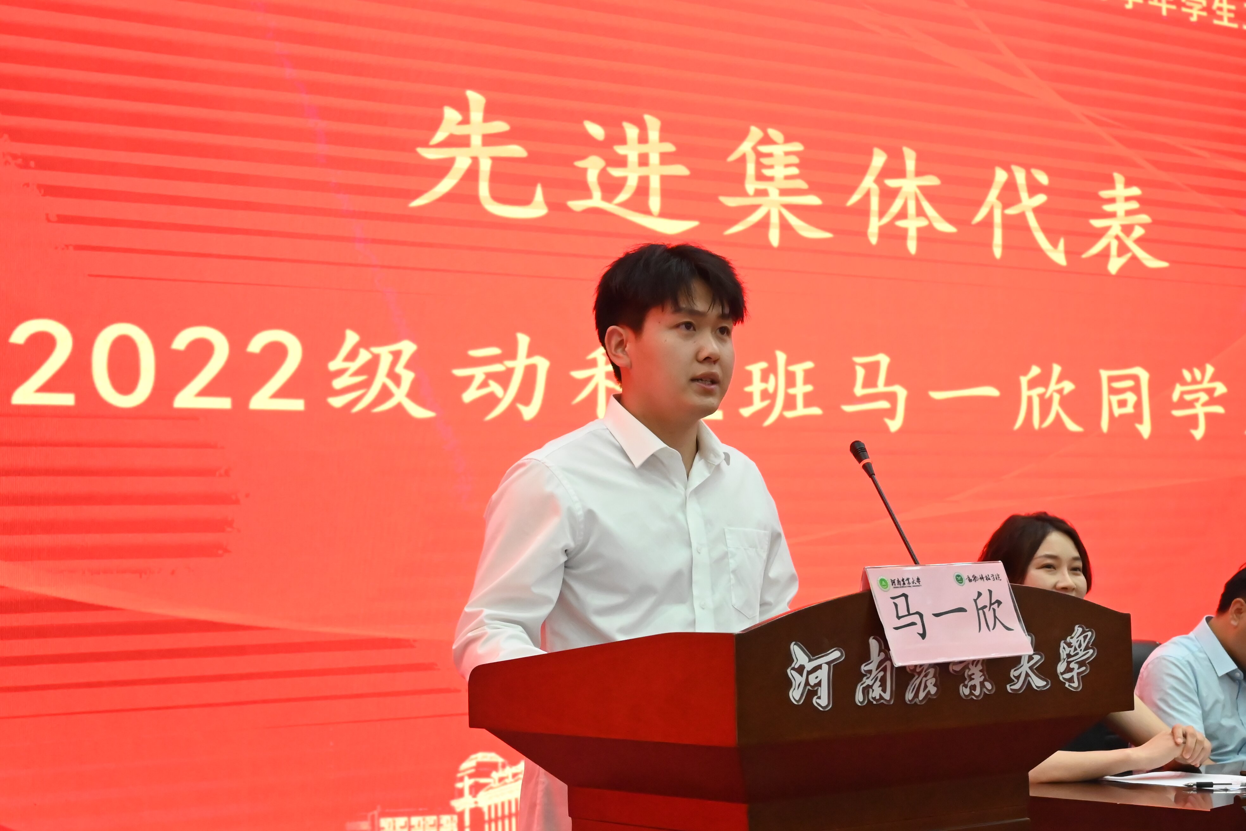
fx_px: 2215
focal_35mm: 64
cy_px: 416
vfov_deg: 21.2
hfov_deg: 31.4
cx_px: 623
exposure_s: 1/250
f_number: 6.3
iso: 8000
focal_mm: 43
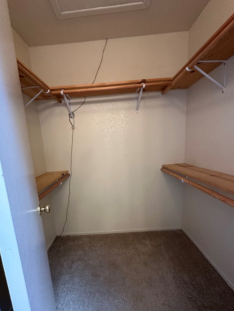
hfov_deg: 77.9
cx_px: 105
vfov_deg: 94.2
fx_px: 144
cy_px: 171
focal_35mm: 16
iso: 500
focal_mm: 2.22
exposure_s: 1/60
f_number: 2.2
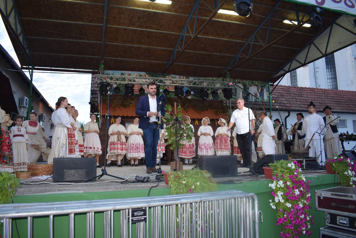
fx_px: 267
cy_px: 119
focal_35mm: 27
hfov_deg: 67.4
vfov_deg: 47.9
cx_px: 178
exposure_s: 1/80
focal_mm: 18
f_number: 4.5
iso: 800
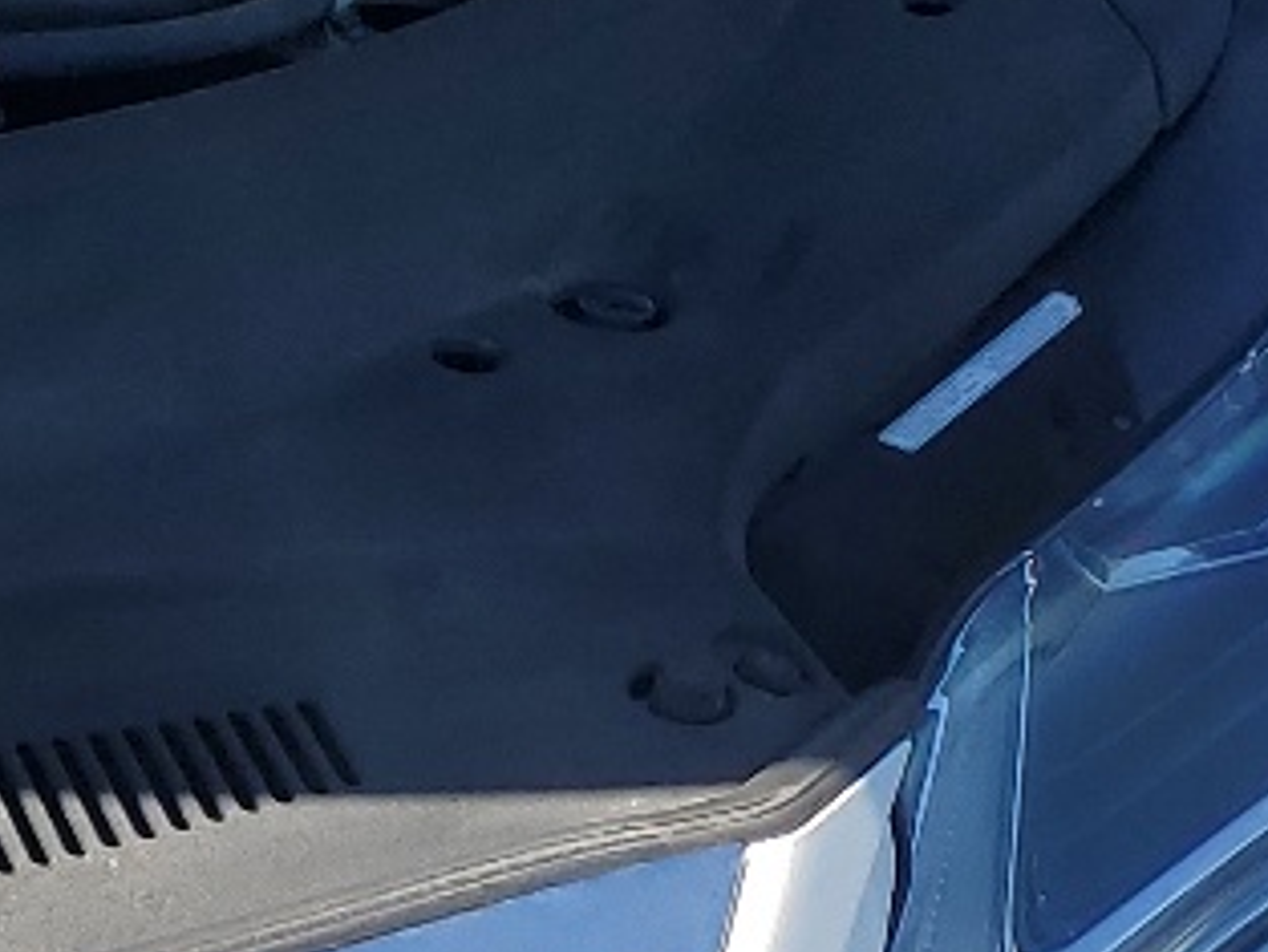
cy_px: 328
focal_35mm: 133
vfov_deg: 11.1
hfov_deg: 13.3
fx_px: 4874
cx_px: -1021
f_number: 1.5
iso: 50
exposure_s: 1/2500
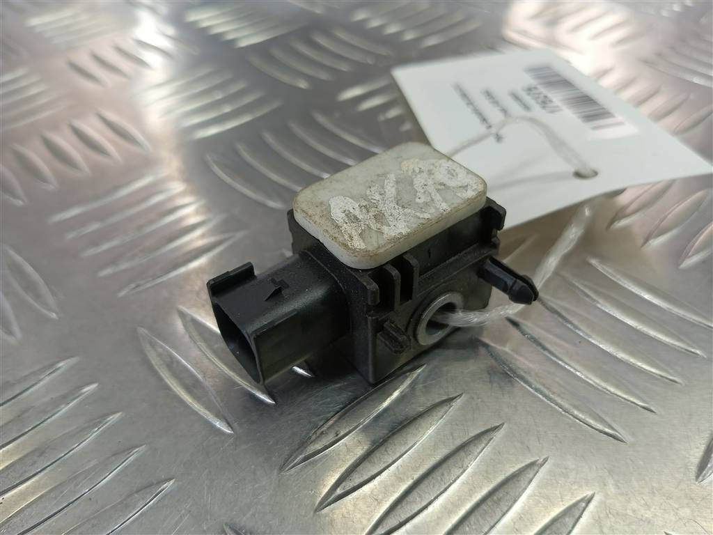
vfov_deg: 51.4
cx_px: 356
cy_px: 268
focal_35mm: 27
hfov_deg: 65.3
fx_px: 556
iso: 79
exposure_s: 1/50
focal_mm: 4.11
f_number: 1.6
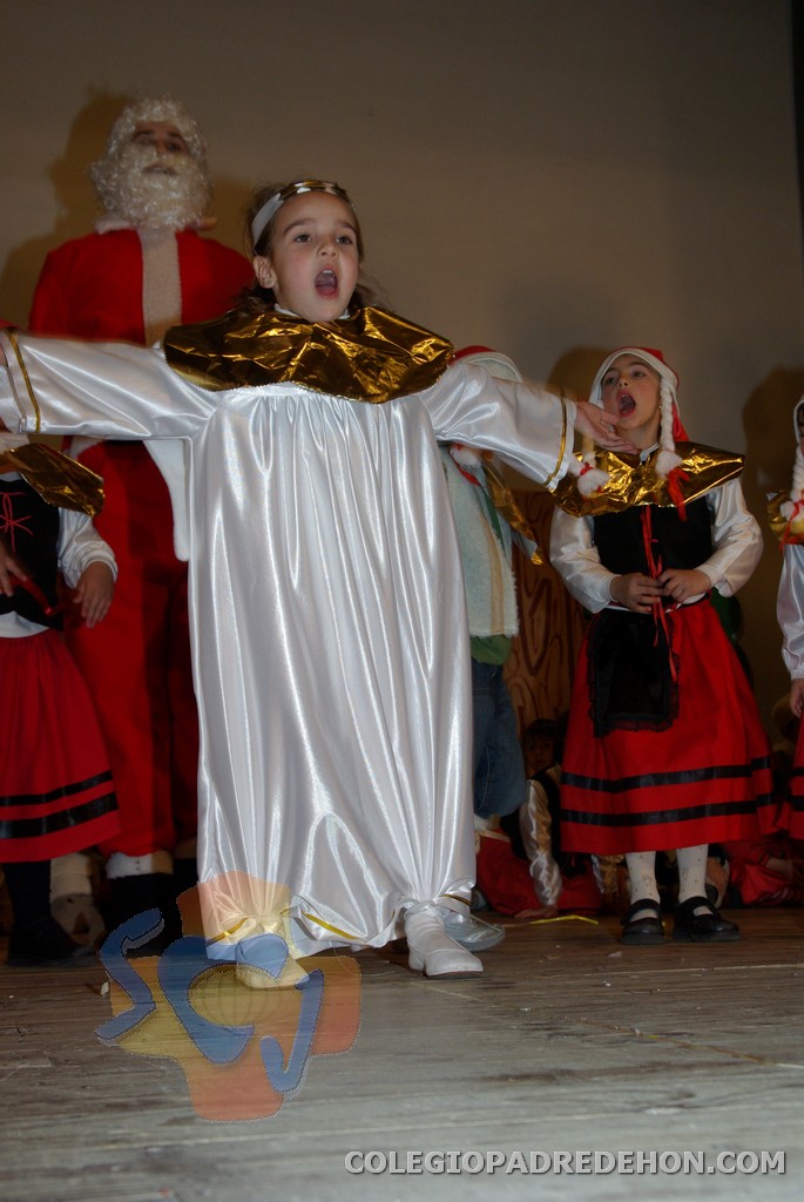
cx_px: 402
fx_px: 1554
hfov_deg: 29.0
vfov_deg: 42.3
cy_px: 601
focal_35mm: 46
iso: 400
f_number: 8
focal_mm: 31
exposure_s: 1/45
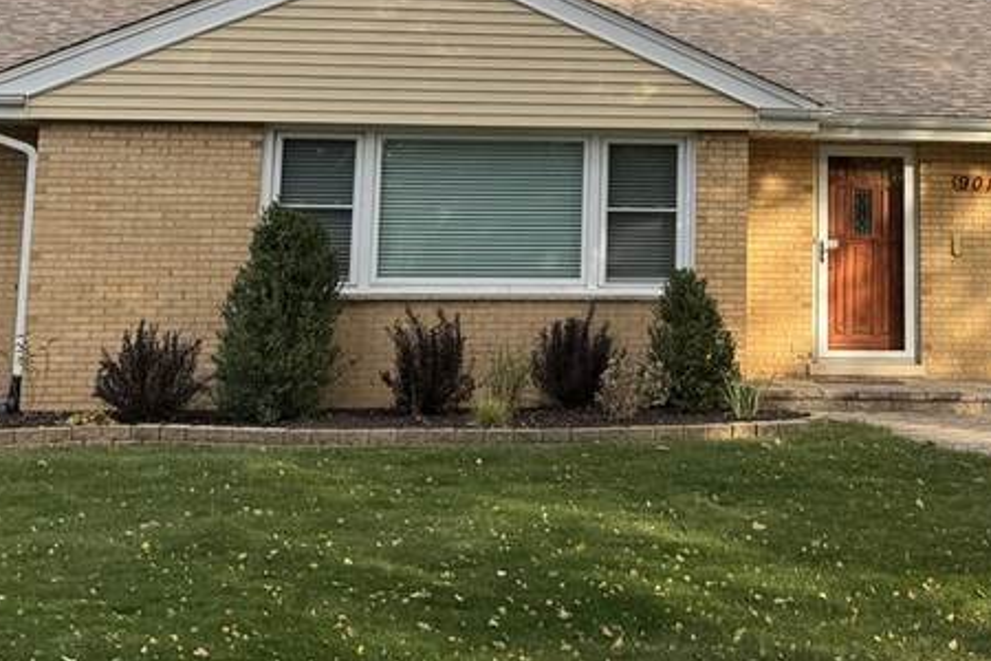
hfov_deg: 28.1
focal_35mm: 71
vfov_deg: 18.6
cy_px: -35
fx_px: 1954
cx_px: 740
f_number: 1.78
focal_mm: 6.76
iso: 80
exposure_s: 1/1112
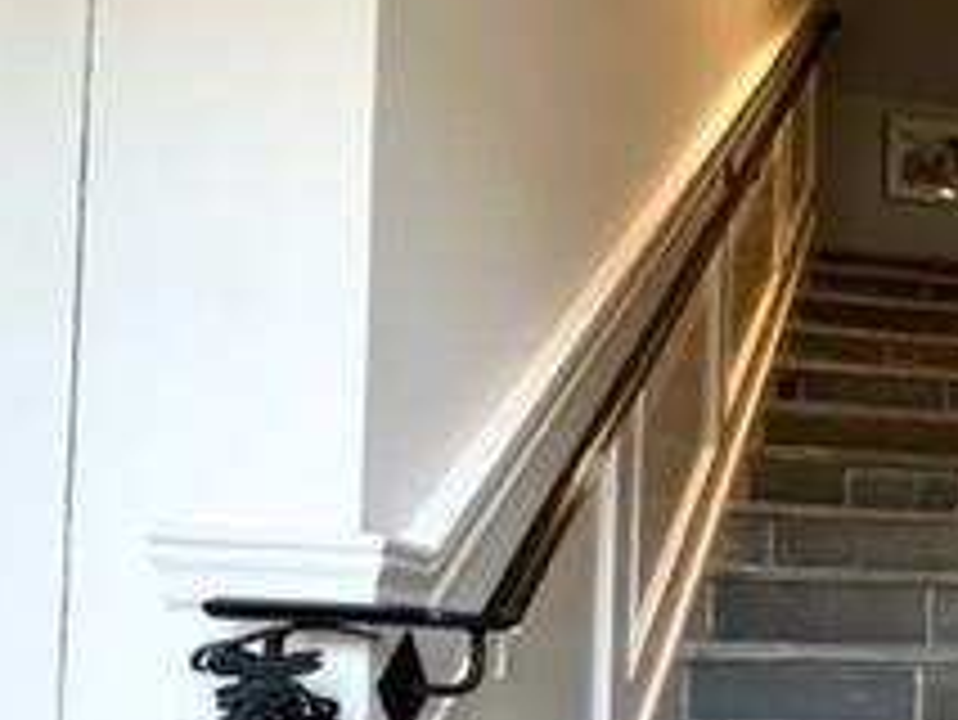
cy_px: 648
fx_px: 1080
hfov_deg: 35.4
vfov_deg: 34.8
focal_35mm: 39
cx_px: 1201
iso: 160
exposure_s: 1/60
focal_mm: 1.57
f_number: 1.8
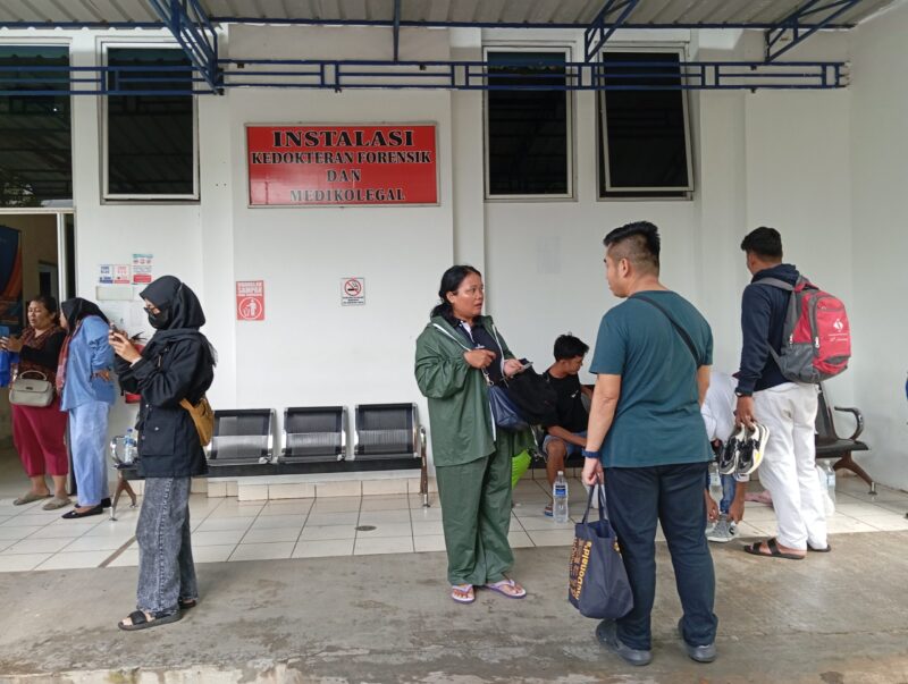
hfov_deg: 63.4
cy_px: 342
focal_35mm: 28
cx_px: 454
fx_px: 736
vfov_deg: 49.9
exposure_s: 1/100
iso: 70
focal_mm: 4.25
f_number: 1.8
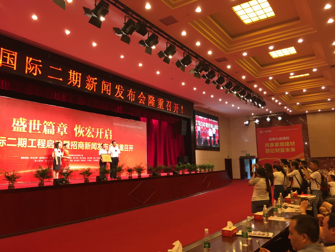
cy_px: 126
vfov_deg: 48.2
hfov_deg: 61.7
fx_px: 281
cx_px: 168
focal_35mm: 29
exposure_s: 1/33
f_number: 2.2
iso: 100
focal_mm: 4.15
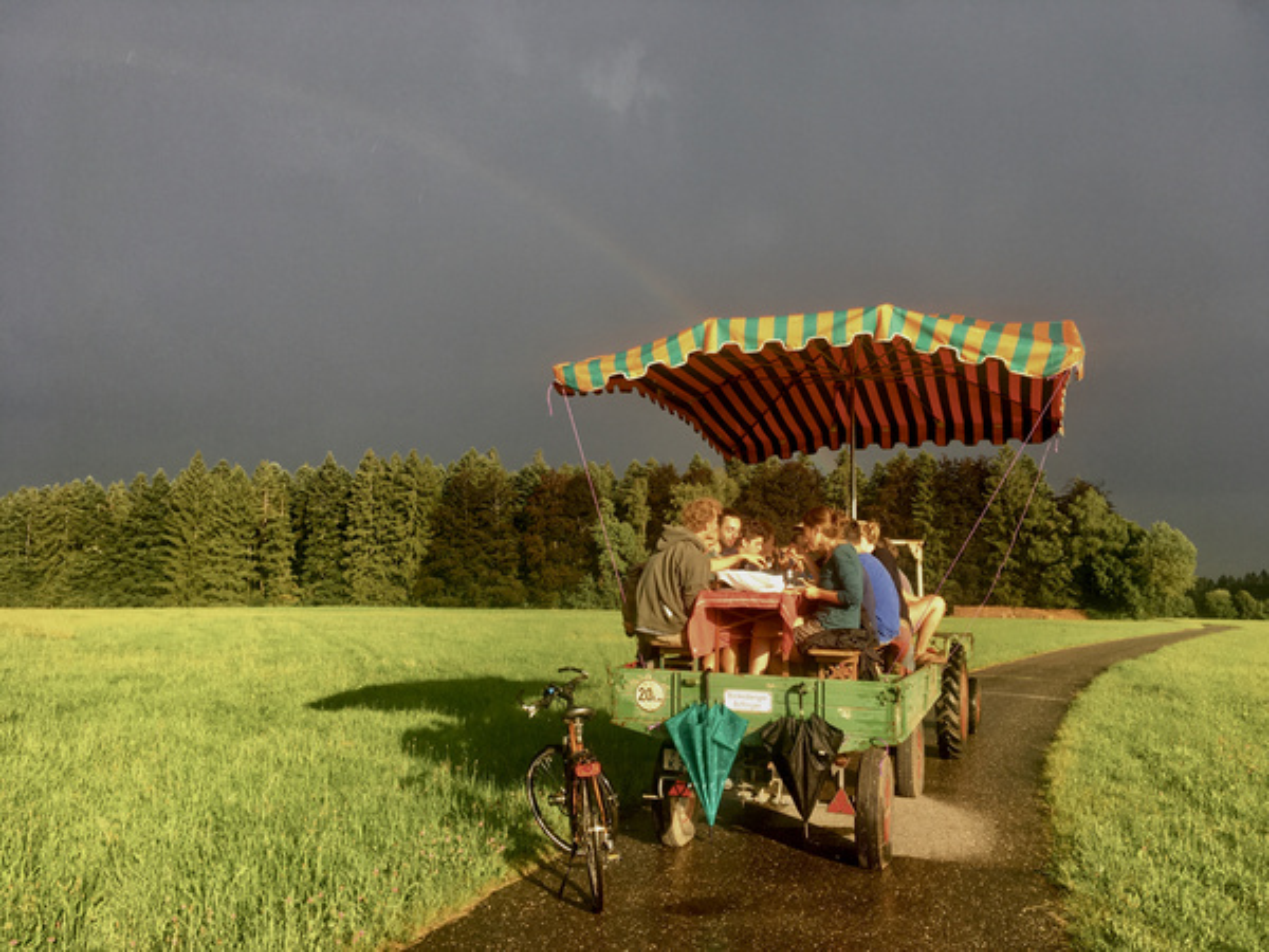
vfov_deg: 48.2
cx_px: 634
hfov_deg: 61.7
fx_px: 1063
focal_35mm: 29
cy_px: 476
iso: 25
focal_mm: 4.15
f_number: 2.2
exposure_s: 1/323
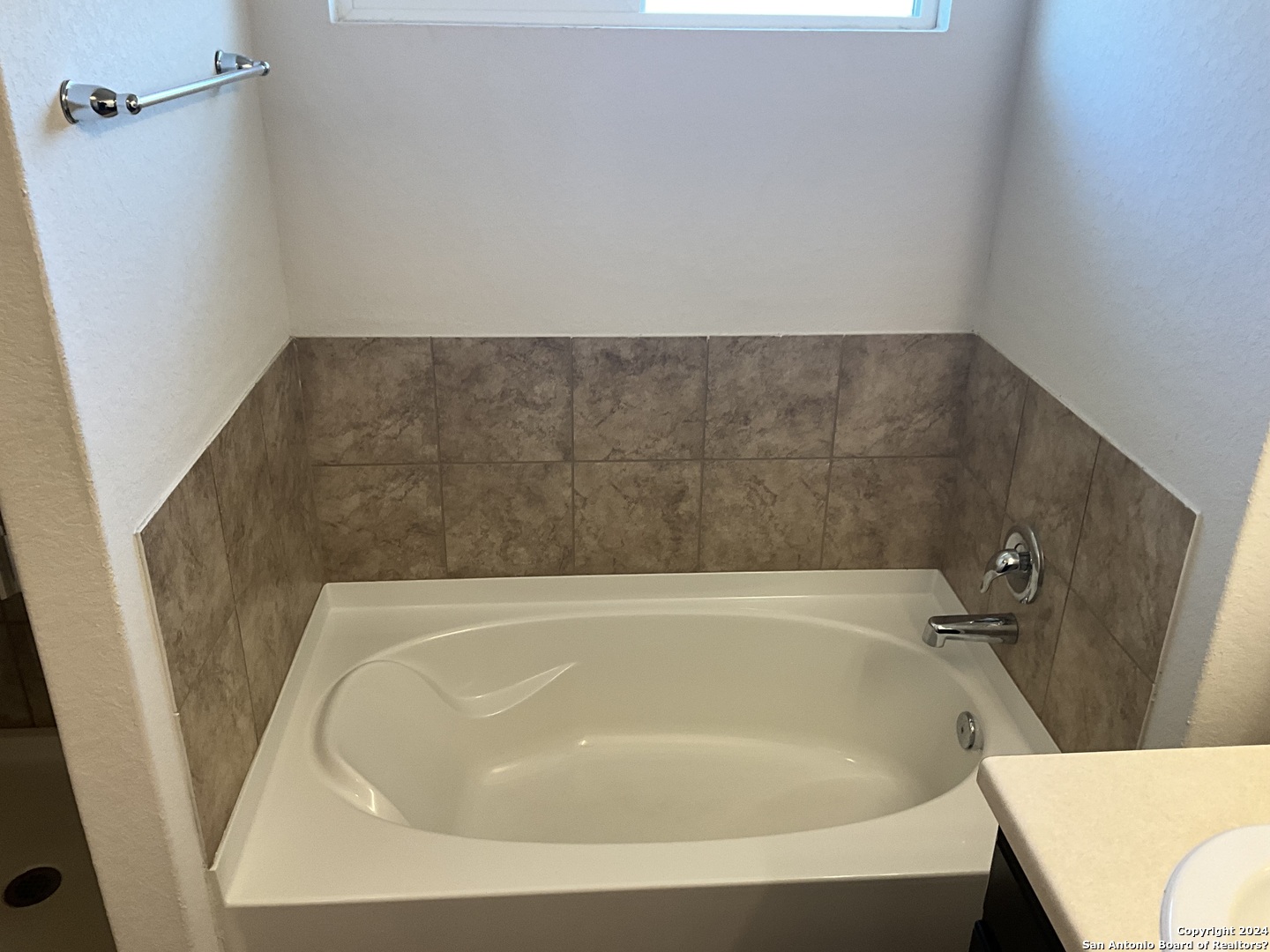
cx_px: 635
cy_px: 476
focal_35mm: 29
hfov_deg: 61.7
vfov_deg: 48.2
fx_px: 1064
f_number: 1.8
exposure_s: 1/60
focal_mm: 3
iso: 64
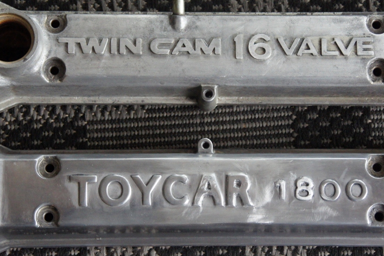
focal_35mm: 117
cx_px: 197
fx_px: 1245
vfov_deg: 11.7
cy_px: 117
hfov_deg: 17.5
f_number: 5
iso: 1600
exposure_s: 1/60
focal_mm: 55
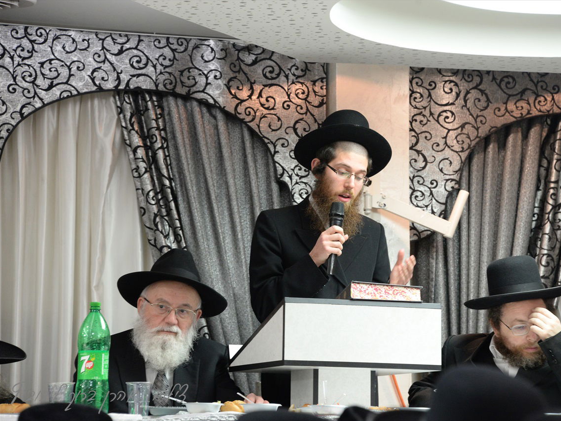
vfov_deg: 8.5
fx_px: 2820
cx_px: 316
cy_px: 211
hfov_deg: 11.4
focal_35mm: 174
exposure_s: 1/80
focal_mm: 160
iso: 2500
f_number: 6.3
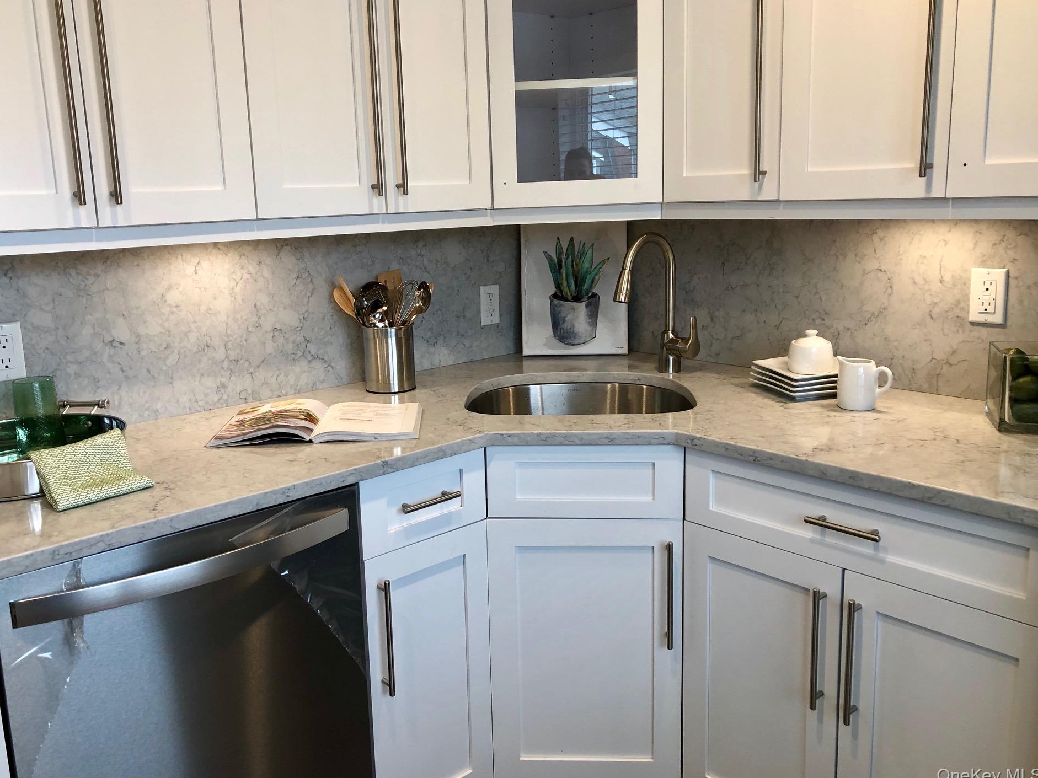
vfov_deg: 46.8
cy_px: 372
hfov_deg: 59.9
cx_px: 493
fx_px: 899
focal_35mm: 30
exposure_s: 1/40
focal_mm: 3.99
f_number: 1.8
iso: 25
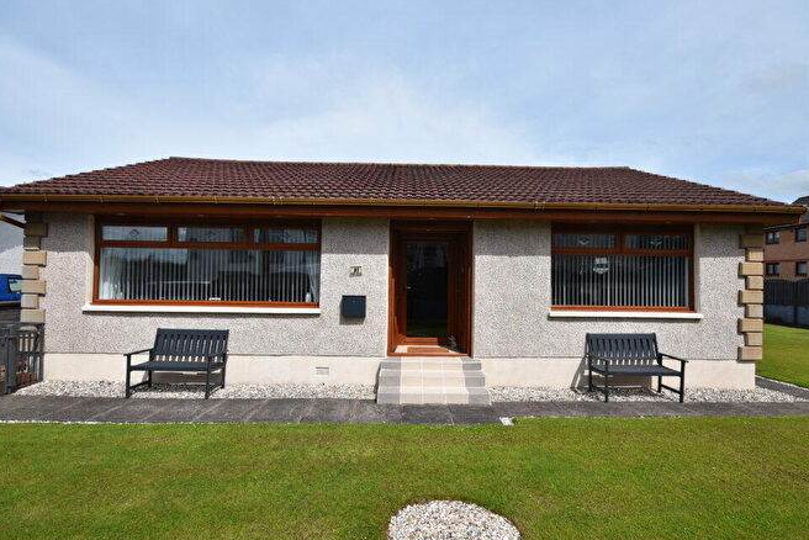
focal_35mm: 16
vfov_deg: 73.8
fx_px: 360
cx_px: 404
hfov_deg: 96.7
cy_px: 266
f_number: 10
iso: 200
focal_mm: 10
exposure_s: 1/400
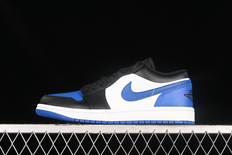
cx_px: 116
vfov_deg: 18.2
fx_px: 483
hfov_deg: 27.0
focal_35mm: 75
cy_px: 78
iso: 160
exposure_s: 1/60
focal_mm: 50
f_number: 6.3
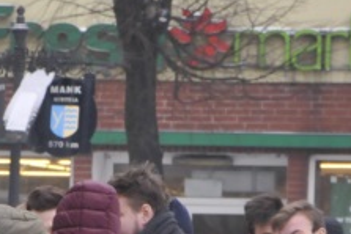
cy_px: 328
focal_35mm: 704
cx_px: -192
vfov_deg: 2.0
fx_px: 6871
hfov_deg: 2.9
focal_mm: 105
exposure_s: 1/640
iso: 1000
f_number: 5.6
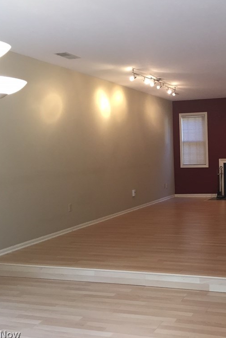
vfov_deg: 47.4
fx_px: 386
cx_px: 204
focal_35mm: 41
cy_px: 169
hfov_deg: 31.1
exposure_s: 1/30
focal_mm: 4.15
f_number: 2.2
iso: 80
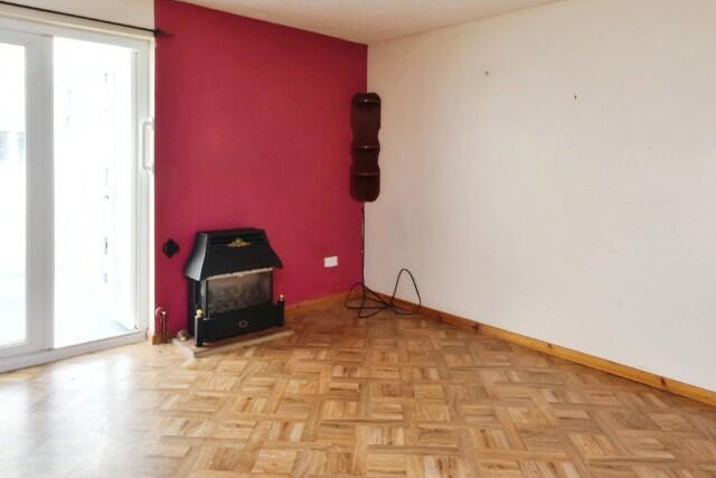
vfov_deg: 52.5
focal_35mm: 24
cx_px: 358
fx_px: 477
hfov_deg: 73.7
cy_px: 174
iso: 400
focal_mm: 10
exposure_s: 1/20
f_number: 8
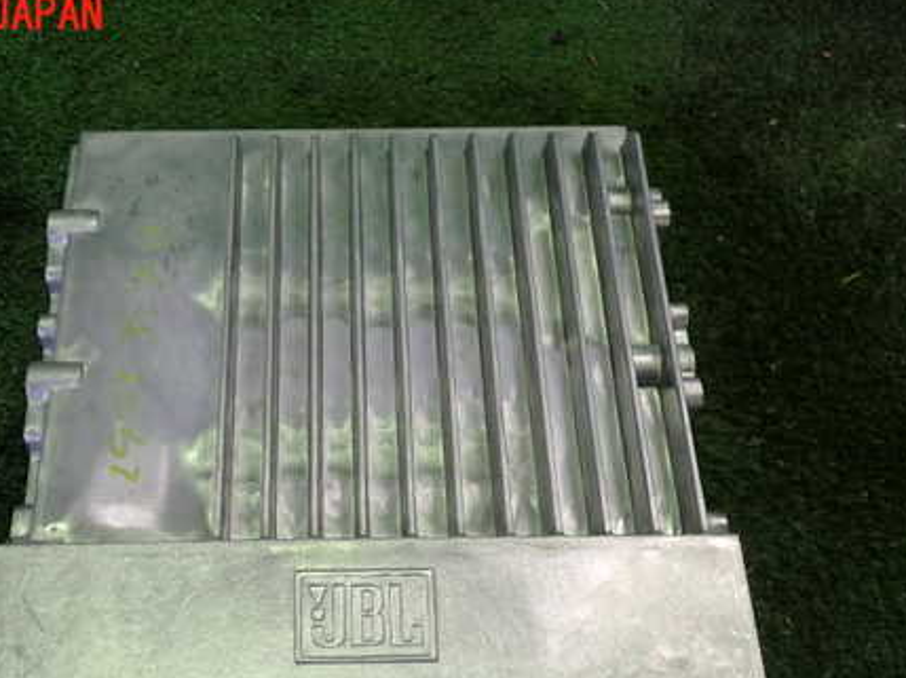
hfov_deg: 44.5
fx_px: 1098
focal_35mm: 42
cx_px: 353
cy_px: 465
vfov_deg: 33.9
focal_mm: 5.4
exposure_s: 1/30
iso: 200
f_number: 2.3
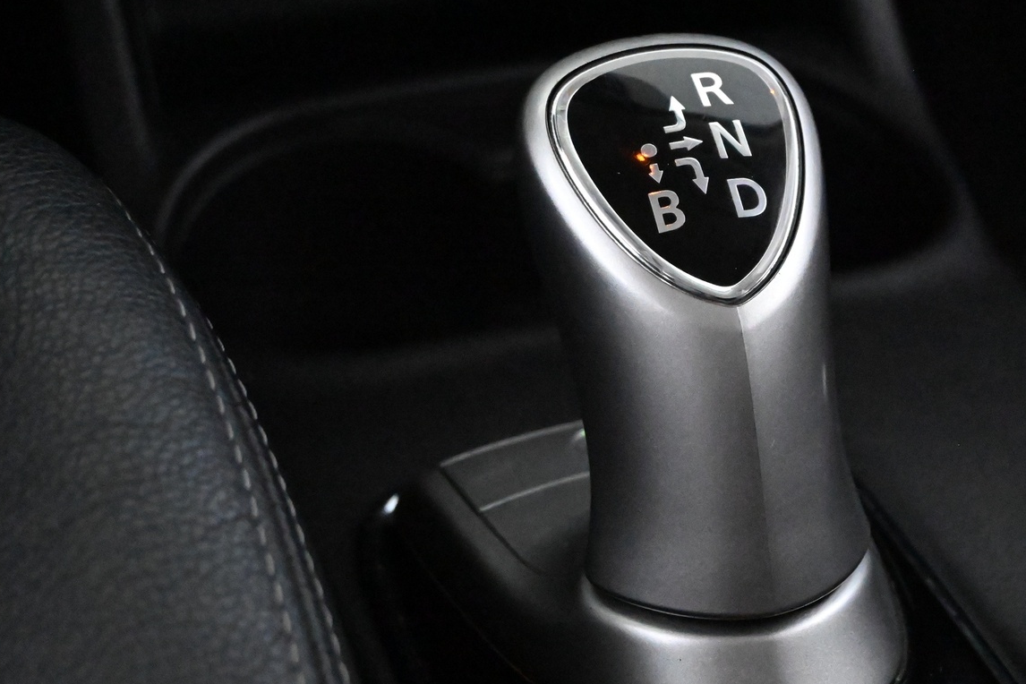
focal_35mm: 83
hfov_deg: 24.4
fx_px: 2357
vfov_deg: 16.5
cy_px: 364
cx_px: 697
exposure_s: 1/60
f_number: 5.6
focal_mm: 39
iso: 18000
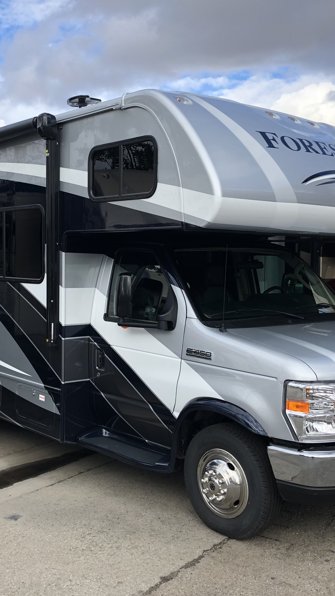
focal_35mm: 41
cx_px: 163
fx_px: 648
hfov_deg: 29.0
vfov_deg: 49.4
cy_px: 298
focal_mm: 3.99
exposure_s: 1/889
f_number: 1.8
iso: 20
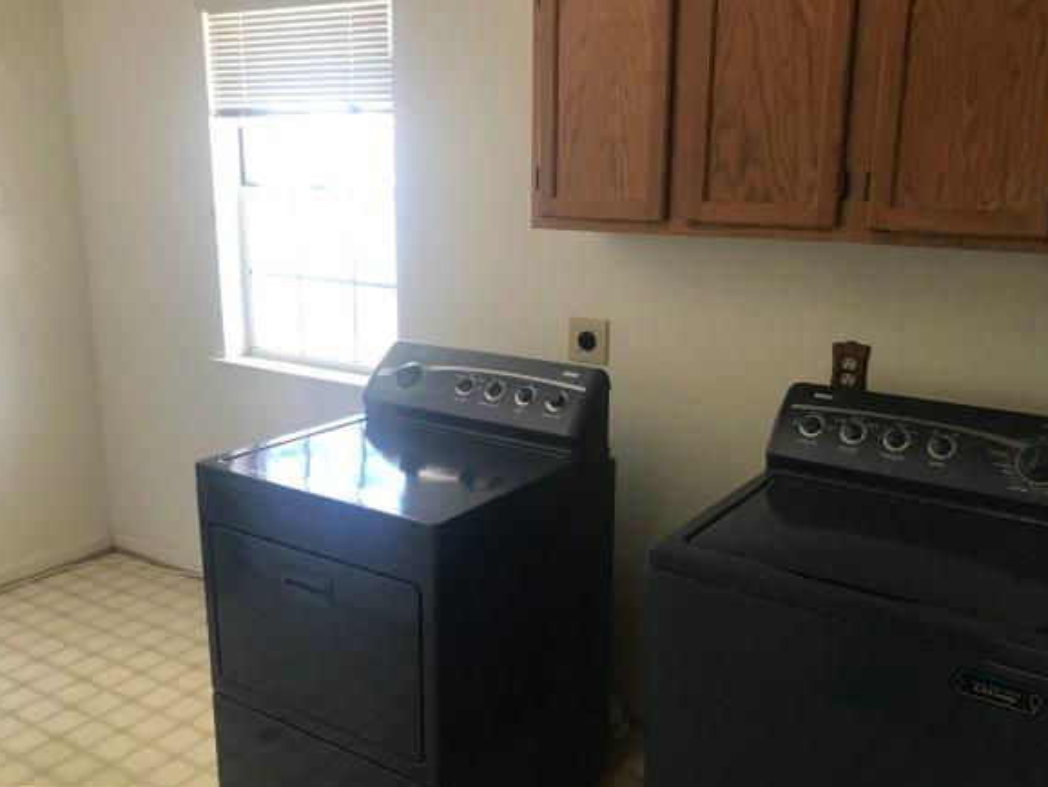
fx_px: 939
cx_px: 571
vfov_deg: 45.5
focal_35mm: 31
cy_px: 404
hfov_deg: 58.2
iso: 40
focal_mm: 3.99
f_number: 1.8
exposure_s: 1/24
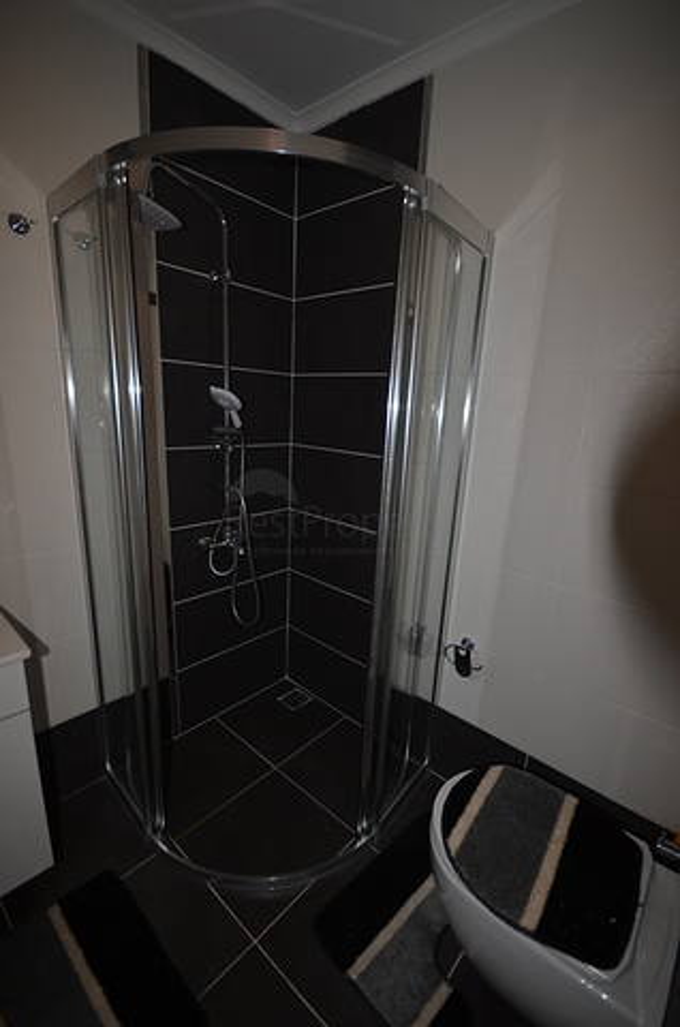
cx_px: 340
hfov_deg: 77.1
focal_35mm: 15
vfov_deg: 100.5
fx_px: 427
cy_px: 514
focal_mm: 10
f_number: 4
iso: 100
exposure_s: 1/60
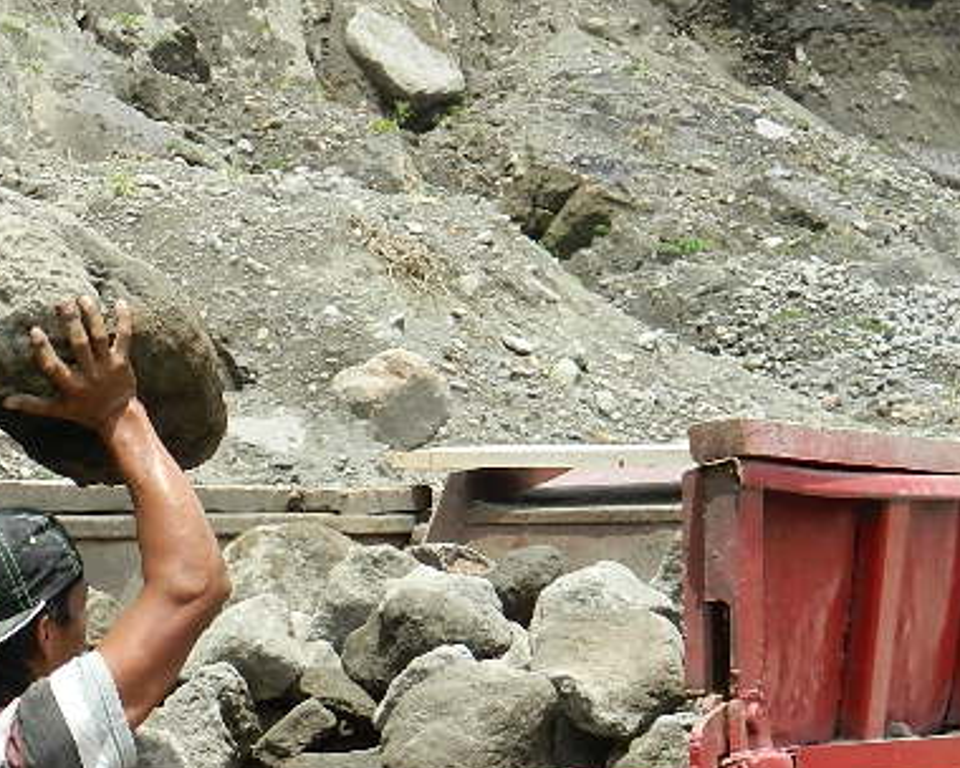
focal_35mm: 184
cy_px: 963
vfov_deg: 8.3
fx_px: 5228
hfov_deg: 10.5
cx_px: 164
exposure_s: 1/400
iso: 80
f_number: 4
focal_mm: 12.6
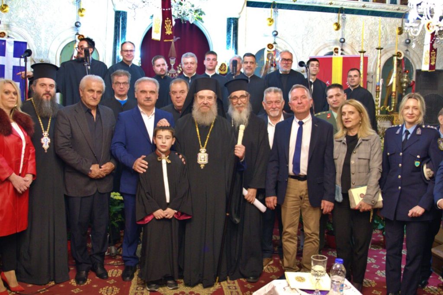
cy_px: 148
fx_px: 443
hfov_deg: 53.1
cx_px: 222
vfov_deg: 36.8
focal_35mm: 36
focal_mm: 24
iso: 3200
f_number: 2.8
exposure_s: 1/60
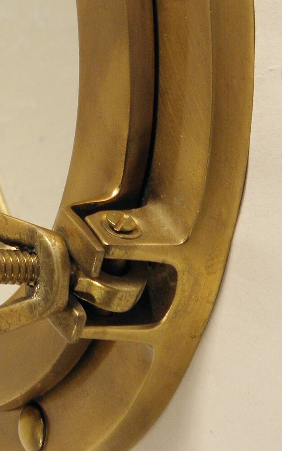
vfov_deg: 14.1
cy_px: 24
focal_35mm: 147
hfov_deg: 8.8
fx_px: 1808
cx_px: -55
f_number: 4.1
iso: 100
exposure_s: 1/50
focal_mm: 9.7
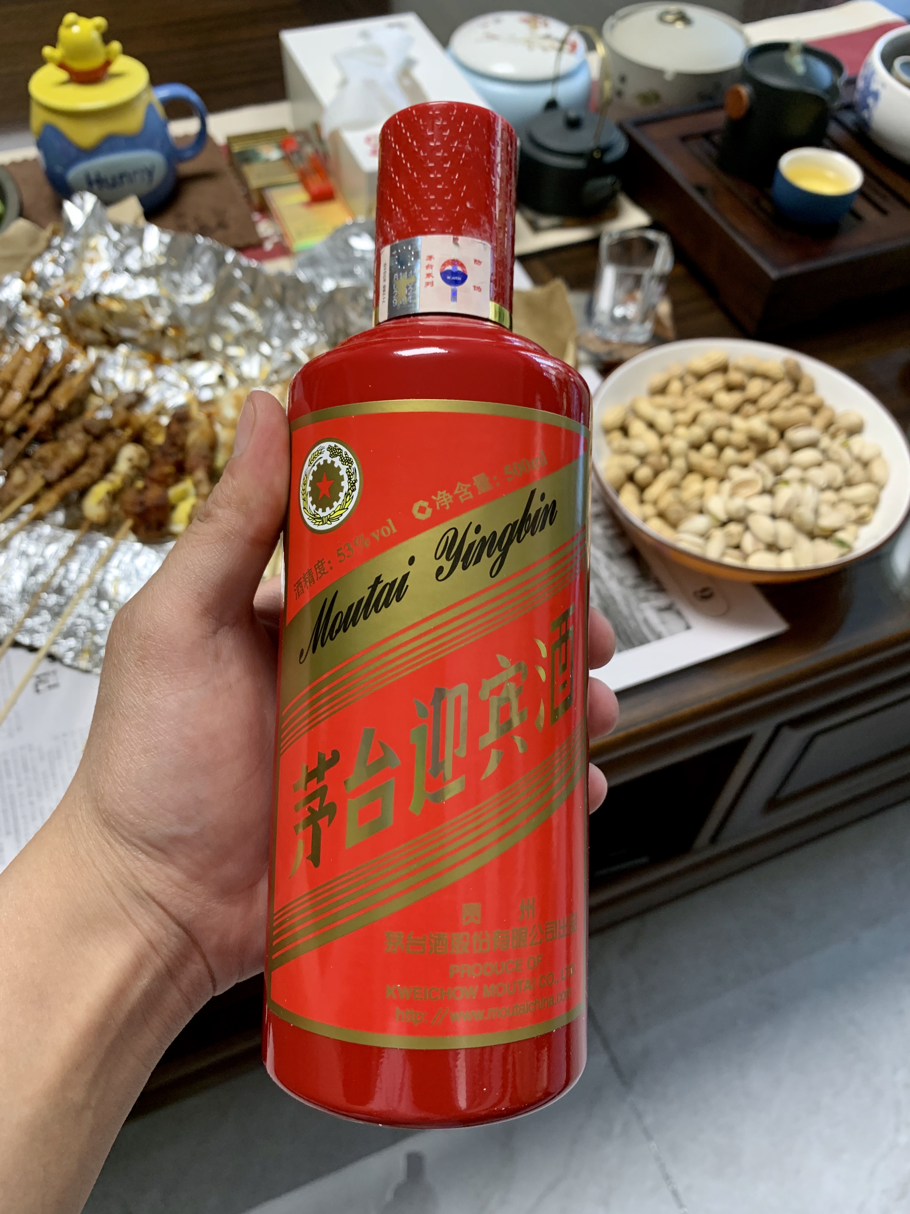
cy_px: 588
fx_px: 946
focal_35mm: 27
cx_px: 446
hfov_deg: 51.3
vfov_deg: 65.3
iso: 100
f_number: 1.8
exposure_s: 1/60
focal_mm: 4.25
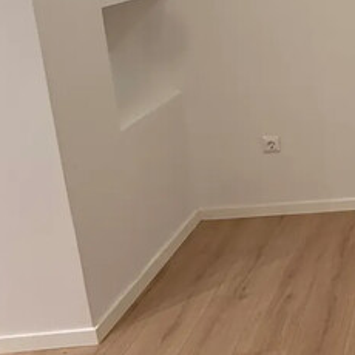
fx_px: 638
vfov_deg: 30.2
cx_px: 540
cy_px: 59
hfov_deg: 24.1
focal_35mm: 55
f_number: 2.2
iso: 160
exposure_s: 1/100
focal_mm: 2.22
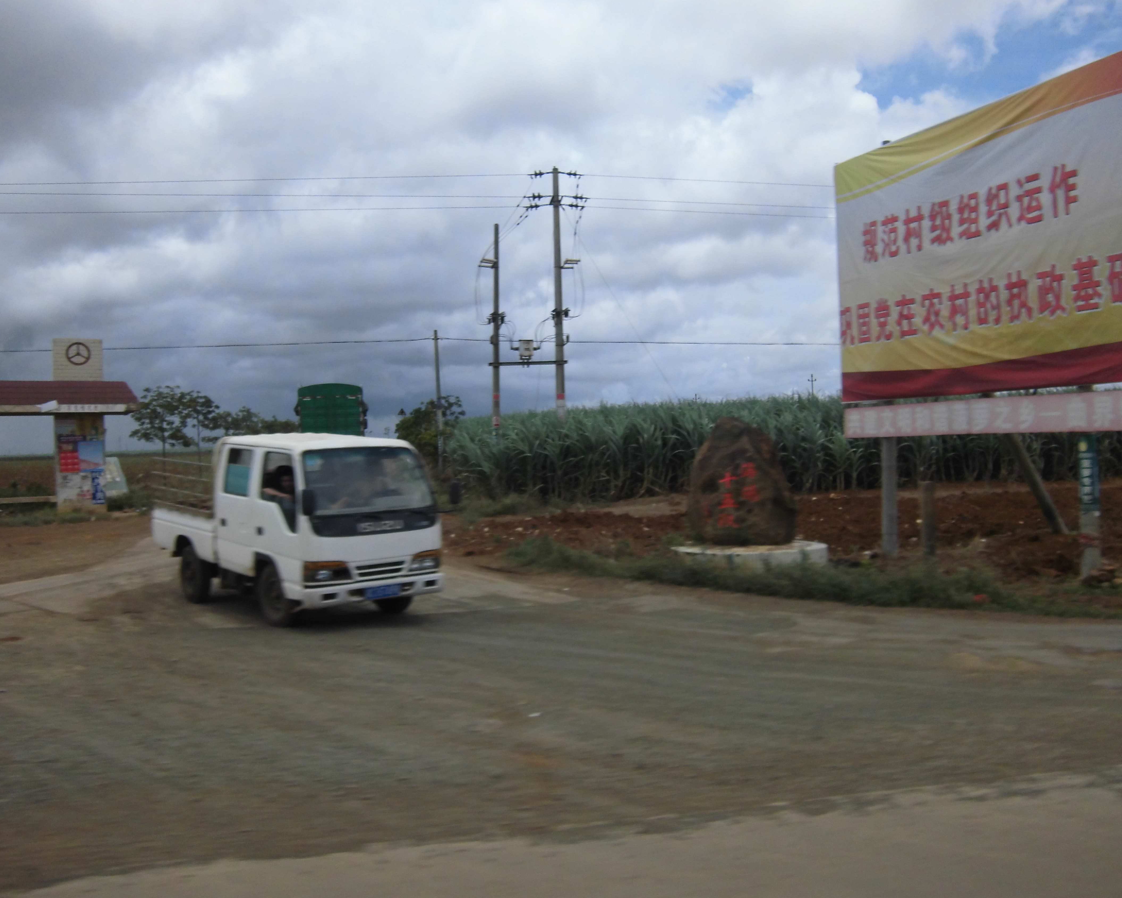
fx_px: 1096
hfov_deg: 54.2
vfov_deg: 44.5
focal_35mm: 33
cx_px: 574
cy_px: 444
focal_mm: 5.5
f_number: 8.2
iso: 100
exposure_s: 1/320
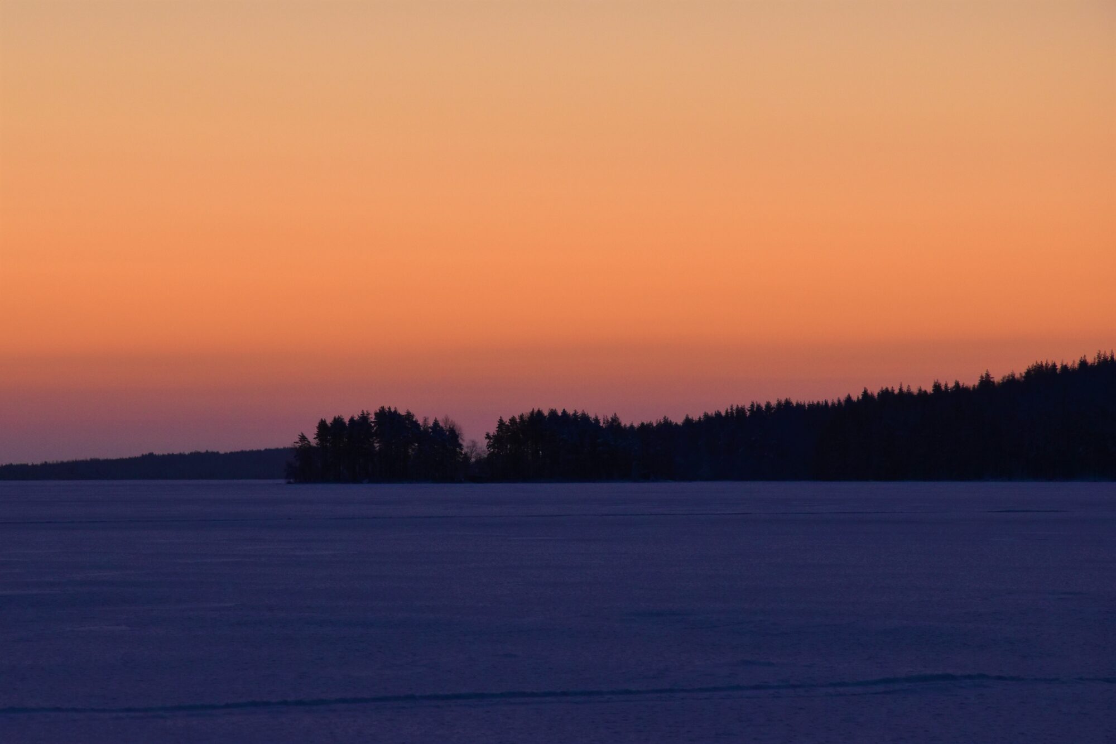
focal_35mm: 158
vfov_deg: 8.7
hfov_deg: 13.0
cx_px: 558
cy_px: 372
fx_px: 4882
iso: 1100
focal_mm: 105
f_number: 10
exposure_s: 1/160
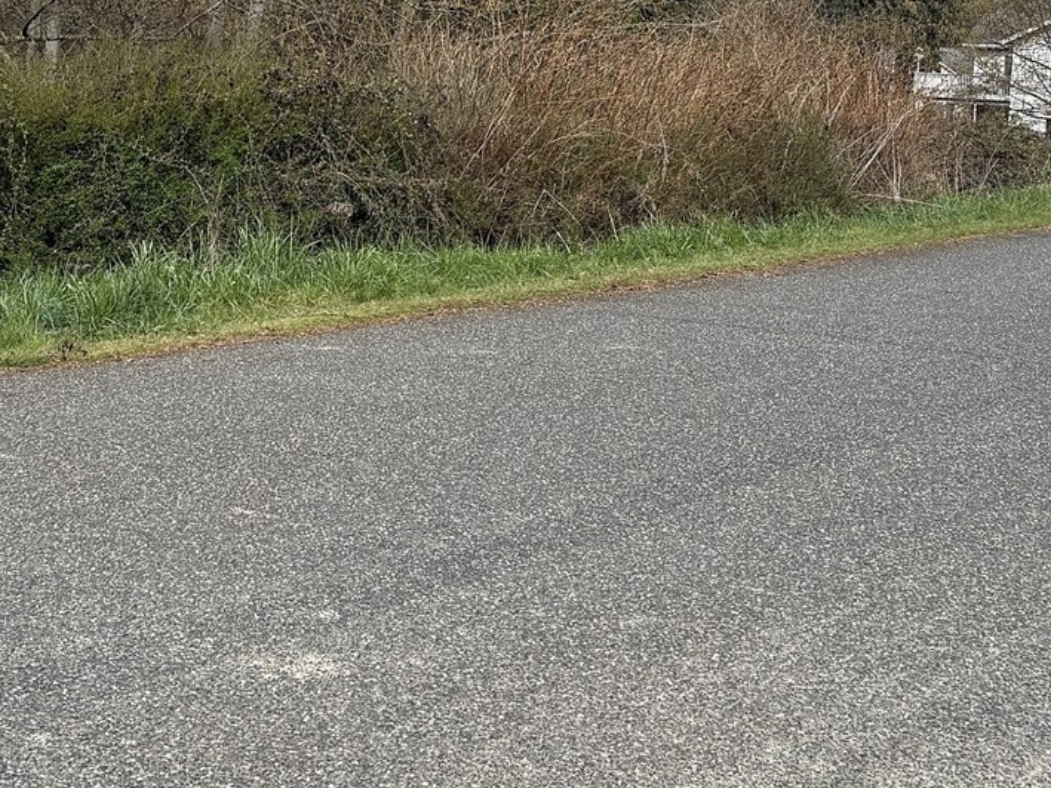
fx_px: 1670
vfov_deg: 25.7
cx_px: 265
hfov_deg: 34.2
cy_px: 79
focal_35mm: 55
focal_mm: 5.96
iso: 50
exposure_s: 1/1587
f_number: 1.6
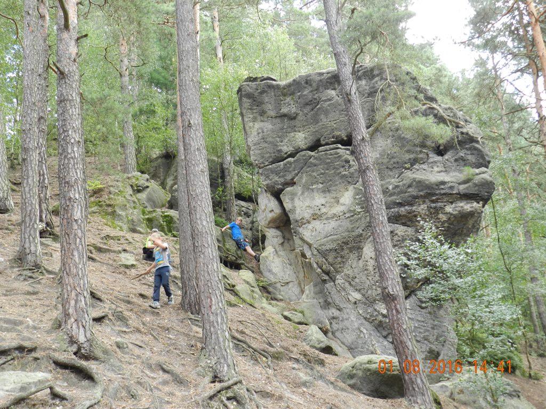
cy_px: 204
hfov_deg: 41.2
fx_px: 726
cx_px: 273
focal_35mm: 46
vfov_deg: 31.5
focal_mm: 8.1
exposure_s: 1/40
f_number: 4.2
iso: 160
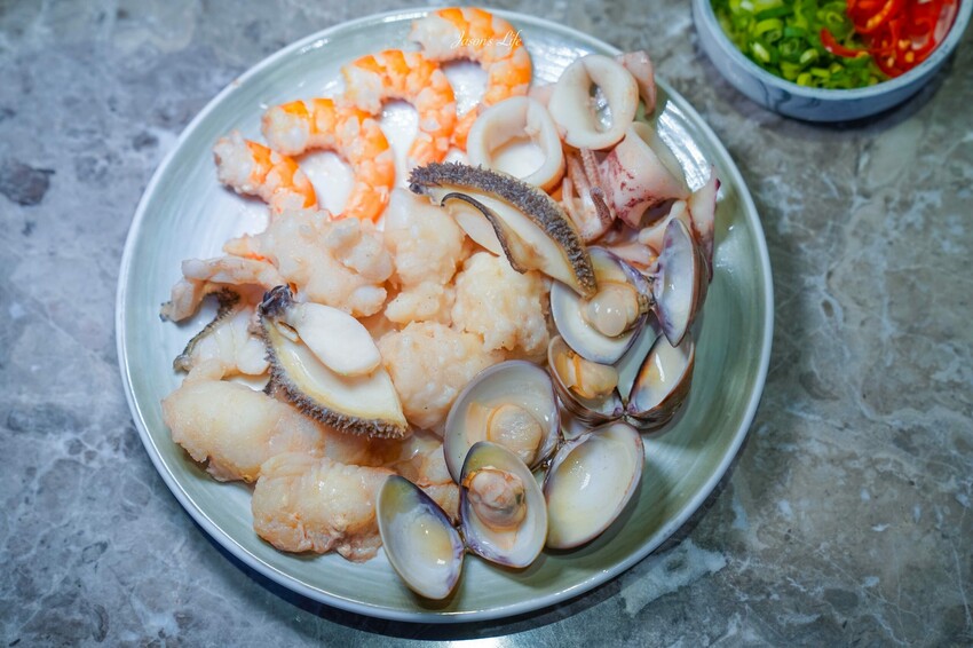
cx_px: 486
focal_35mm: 56
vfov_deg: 24.2
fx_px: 1513
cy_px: 324
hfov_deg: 35.7
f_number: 4.5
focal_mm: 56
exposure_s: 1/60
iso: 250
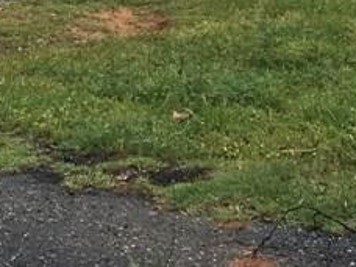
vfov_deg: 10.3
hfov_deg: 13.8
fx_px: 1337
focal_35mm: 130
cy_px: -303
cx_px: -248
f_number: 2.2
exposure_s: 1/864
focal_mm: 4.15
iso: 25
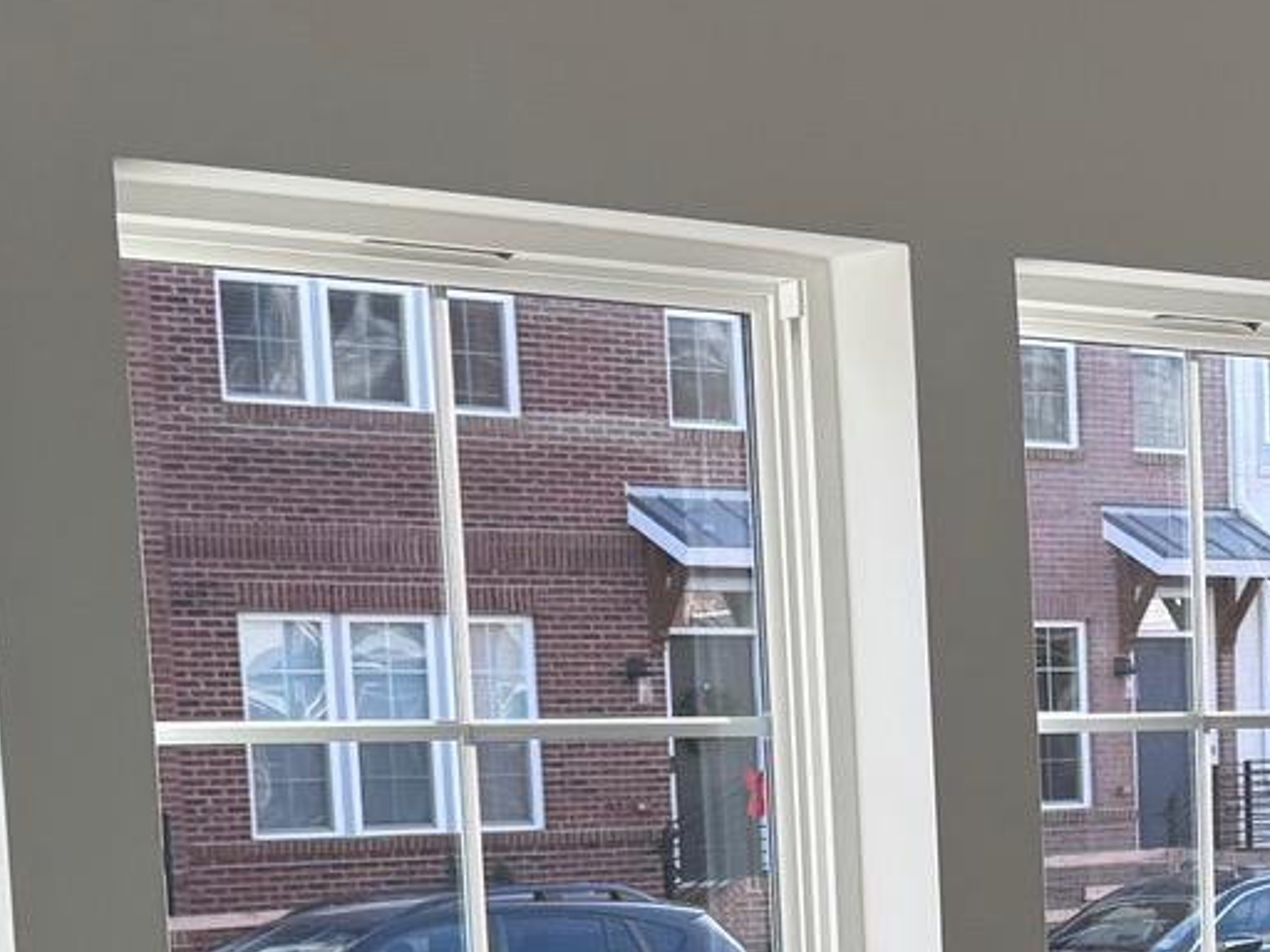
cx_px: 1342
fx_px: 3522
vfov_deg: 14.9
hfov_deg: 19.7
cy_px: 1153
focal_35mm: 96
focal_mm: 6.76
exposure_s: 1/460
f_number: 1.78
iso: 80
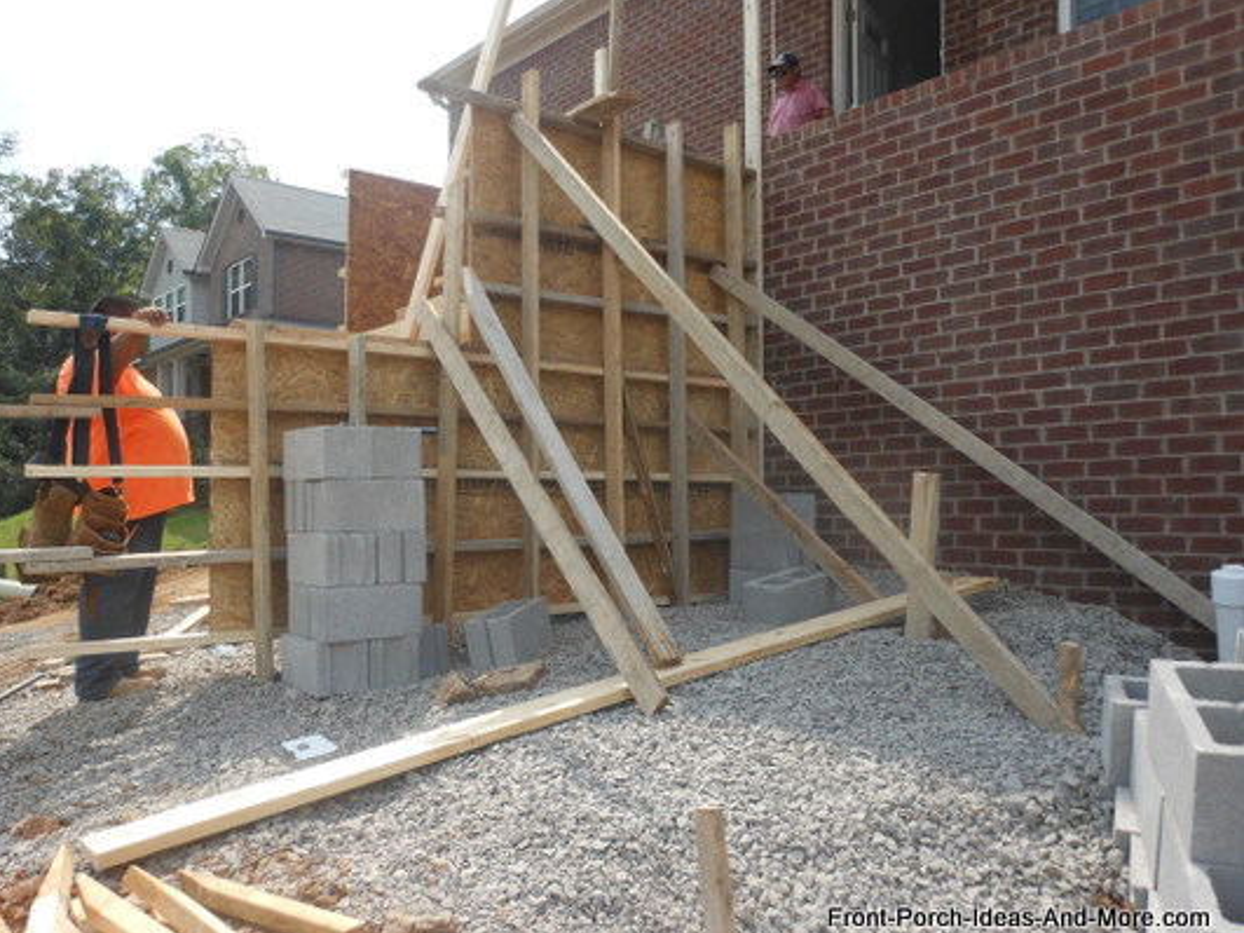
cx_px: 604
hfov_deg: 61.7
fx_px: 1042
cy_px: 479
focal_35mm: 29
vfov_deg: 48.2
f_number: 3.7
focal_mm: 5
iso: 80
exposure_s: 1/400
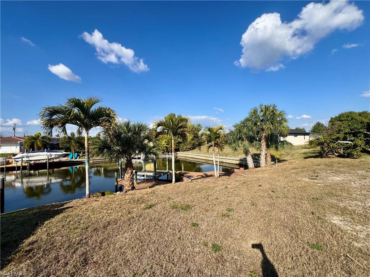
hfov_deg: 102.1
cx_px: 185
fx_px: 150
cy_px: 138
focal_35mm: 14
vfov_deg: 85.7
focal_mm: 2.22
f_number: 2.2
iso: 50
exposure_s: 1/1880
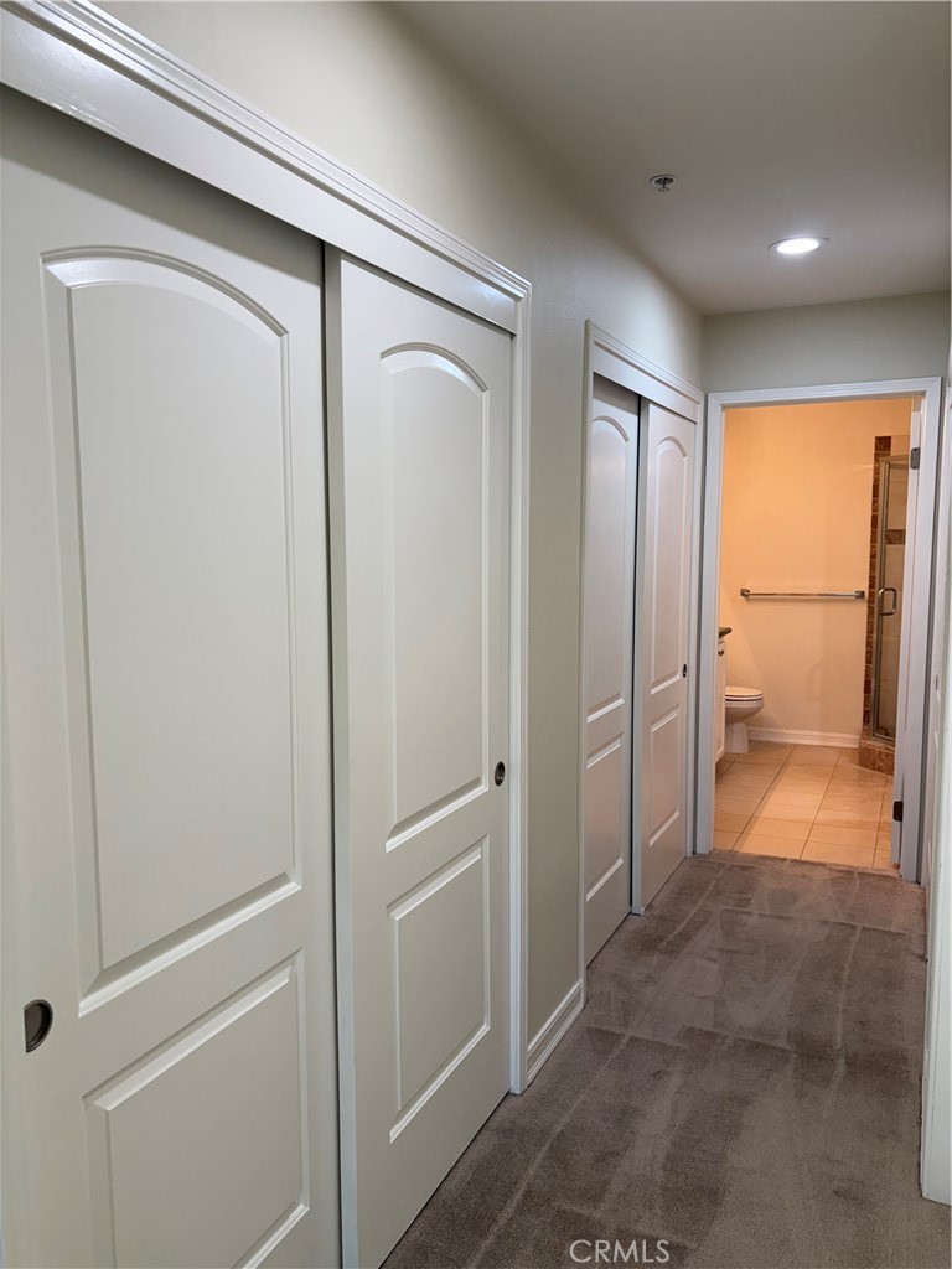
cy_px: 634
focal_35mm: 26
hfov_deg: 53.1
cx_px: 476
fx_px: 953
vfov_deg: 67.3
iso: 64
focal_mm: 5.96
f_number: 1.6
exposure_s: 1/120
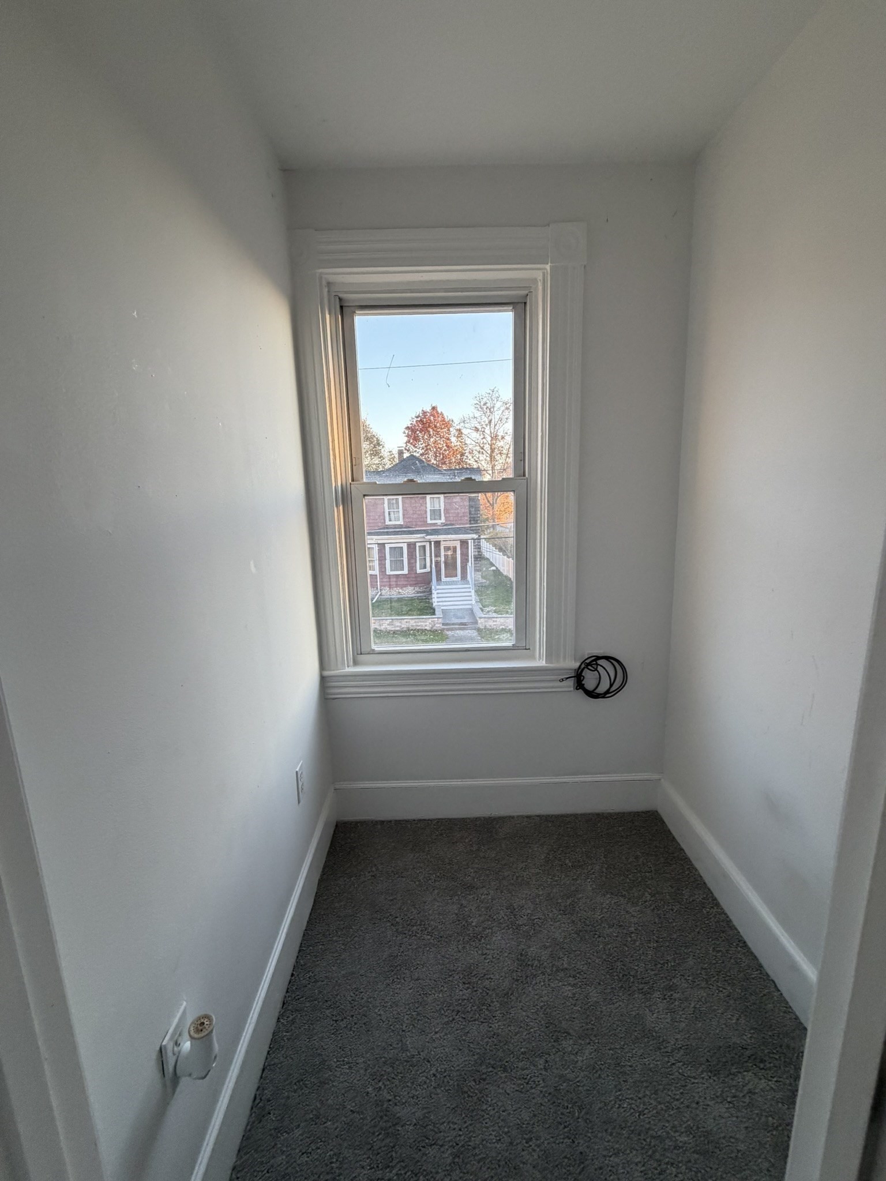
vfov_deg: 102.1
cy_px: 590
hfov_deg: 85.7
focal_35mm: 14
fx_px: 478
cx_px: 443
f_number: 2.2
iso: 200
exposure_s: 1/121
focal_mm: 2.22
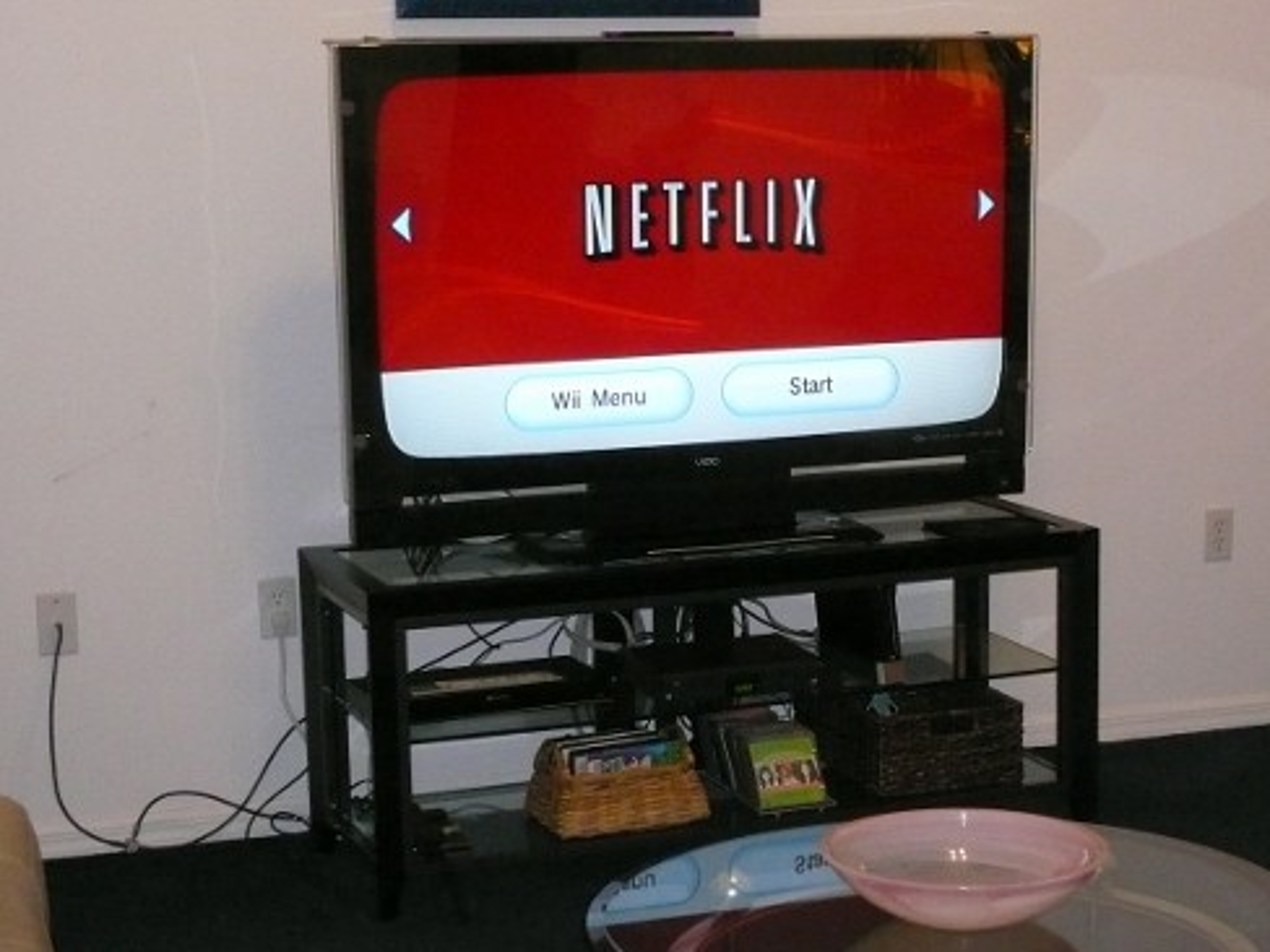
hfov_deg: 25.6
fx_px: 2788
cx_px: 791
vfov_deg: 19.4
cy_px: 564
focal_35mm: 76
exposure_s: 1/30
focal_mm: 9.6
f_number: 4
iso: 400
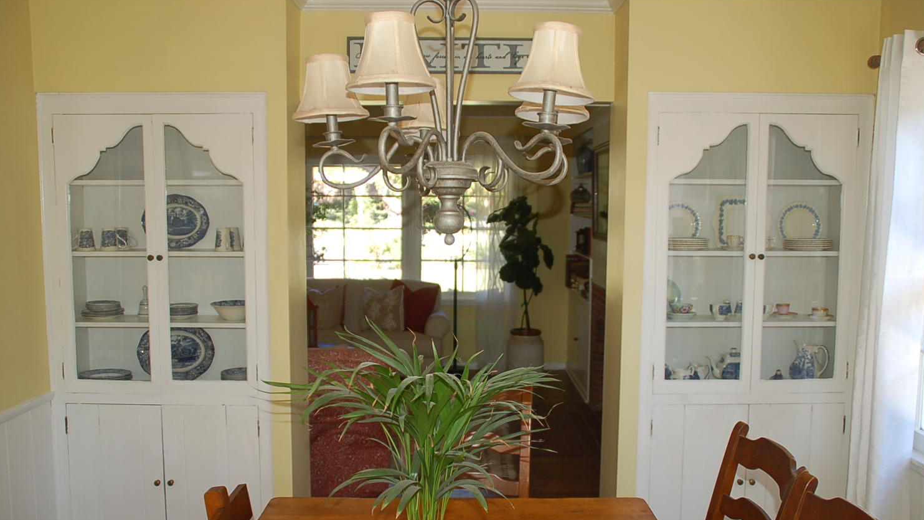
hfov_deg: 56.6
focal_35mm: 35
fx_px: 858
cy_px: 298
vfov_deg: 33.7
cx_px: 464
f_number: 3.8
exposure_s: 1/250
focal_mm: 22
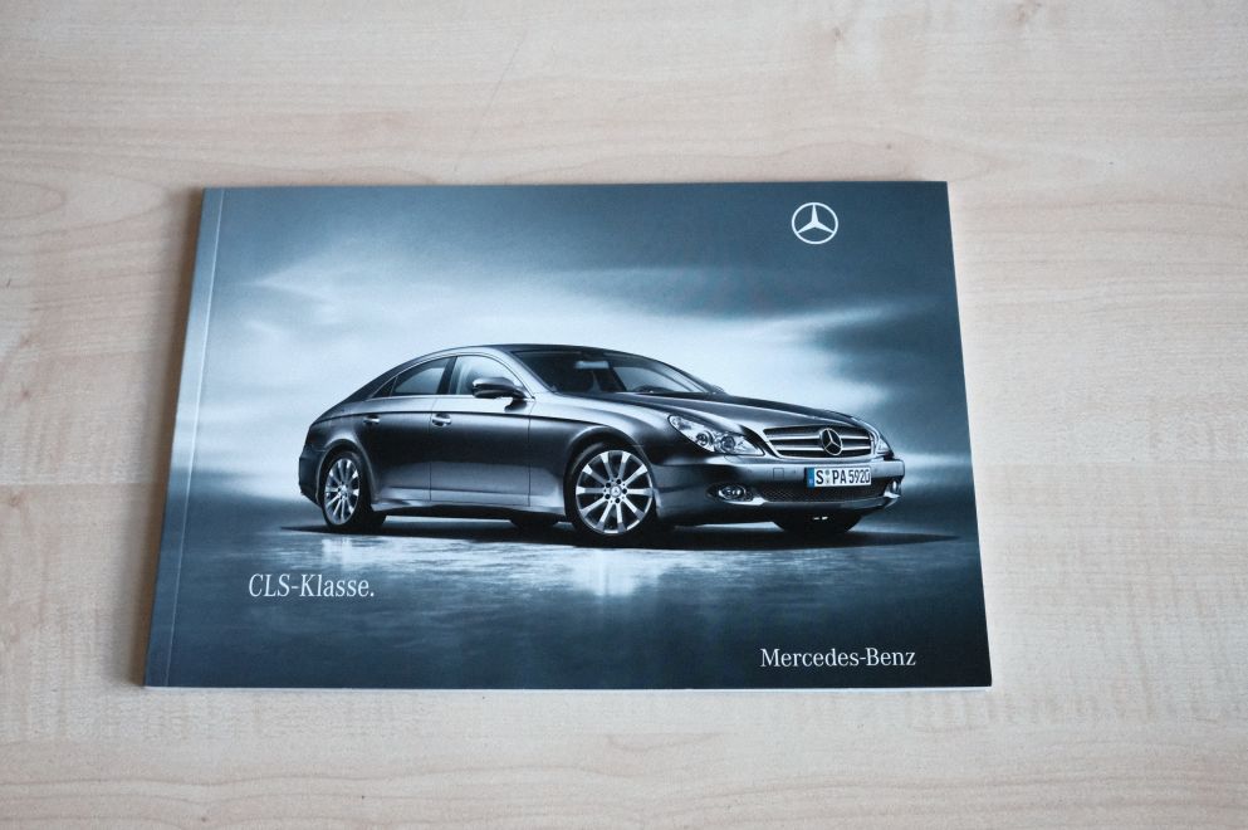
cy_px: 415
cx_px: 624
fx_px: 1316
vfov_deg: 35.0
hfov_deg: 50.7
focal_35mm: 38
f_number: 5.6
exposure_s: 1/340
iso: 6400
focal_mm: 25.4
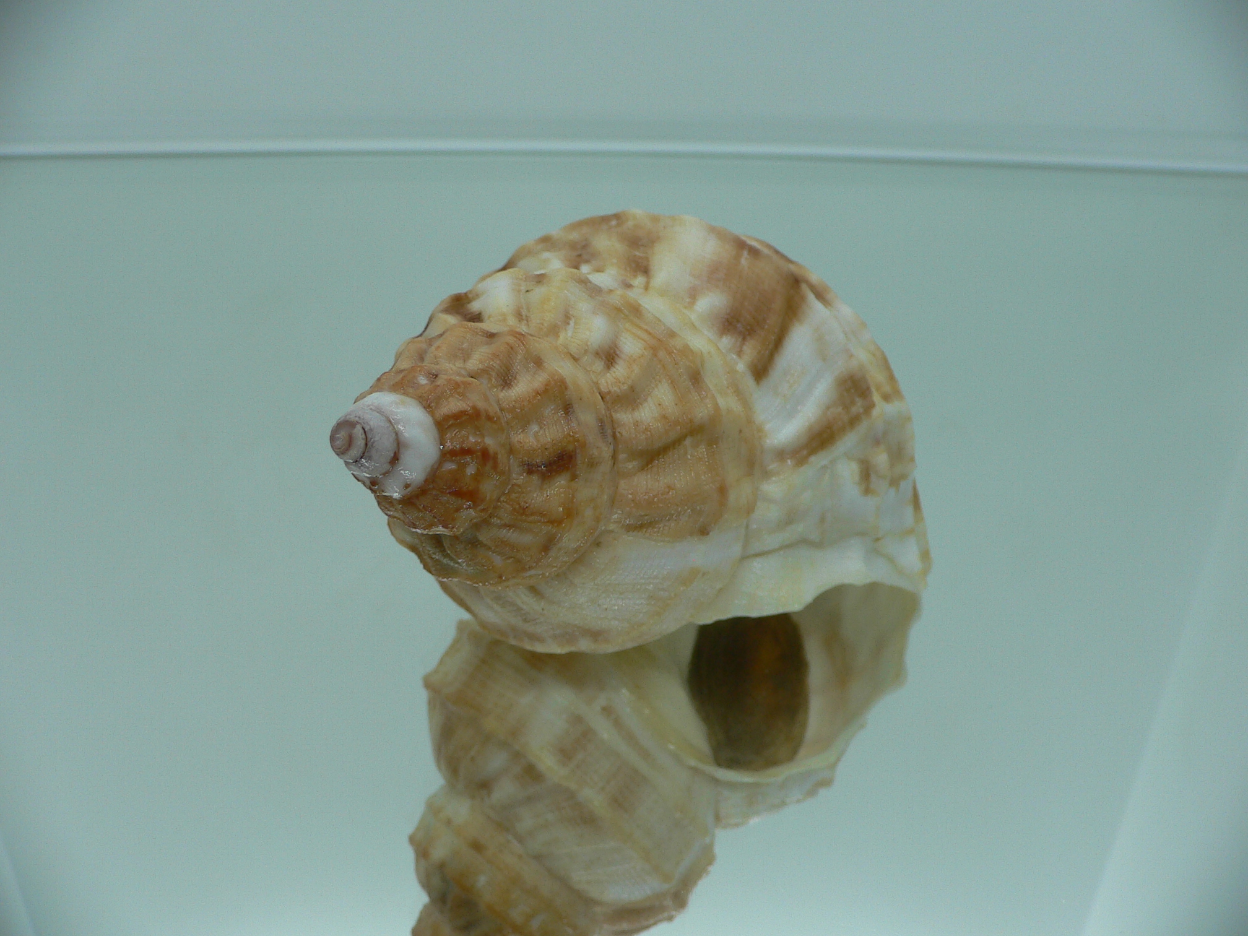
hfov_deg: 52.6
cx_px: 624
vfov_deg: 40.7
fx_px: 1262
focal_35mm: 35
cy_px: 468
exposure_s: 1/60
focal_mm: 4.6
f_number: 2.8
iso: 80
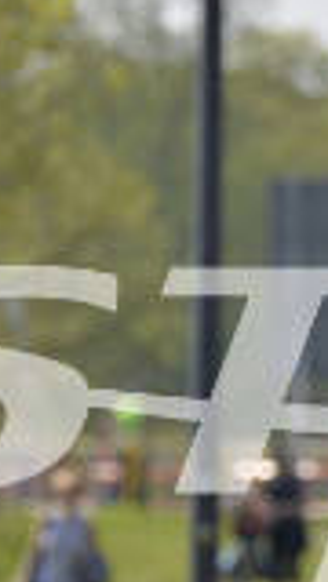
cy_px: 467
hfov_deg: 2.0
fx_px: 9385
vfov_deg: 3.6
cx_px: 787
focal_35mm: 607
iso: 200
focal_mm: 145
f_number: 4
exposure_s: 1/4000
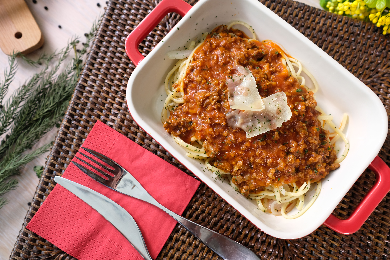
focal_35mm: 35
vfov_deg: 37.9
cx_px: 195
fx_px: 379
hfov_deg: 54.4
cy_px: 130
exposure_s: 1/75
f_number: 4
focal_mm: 23
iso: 400
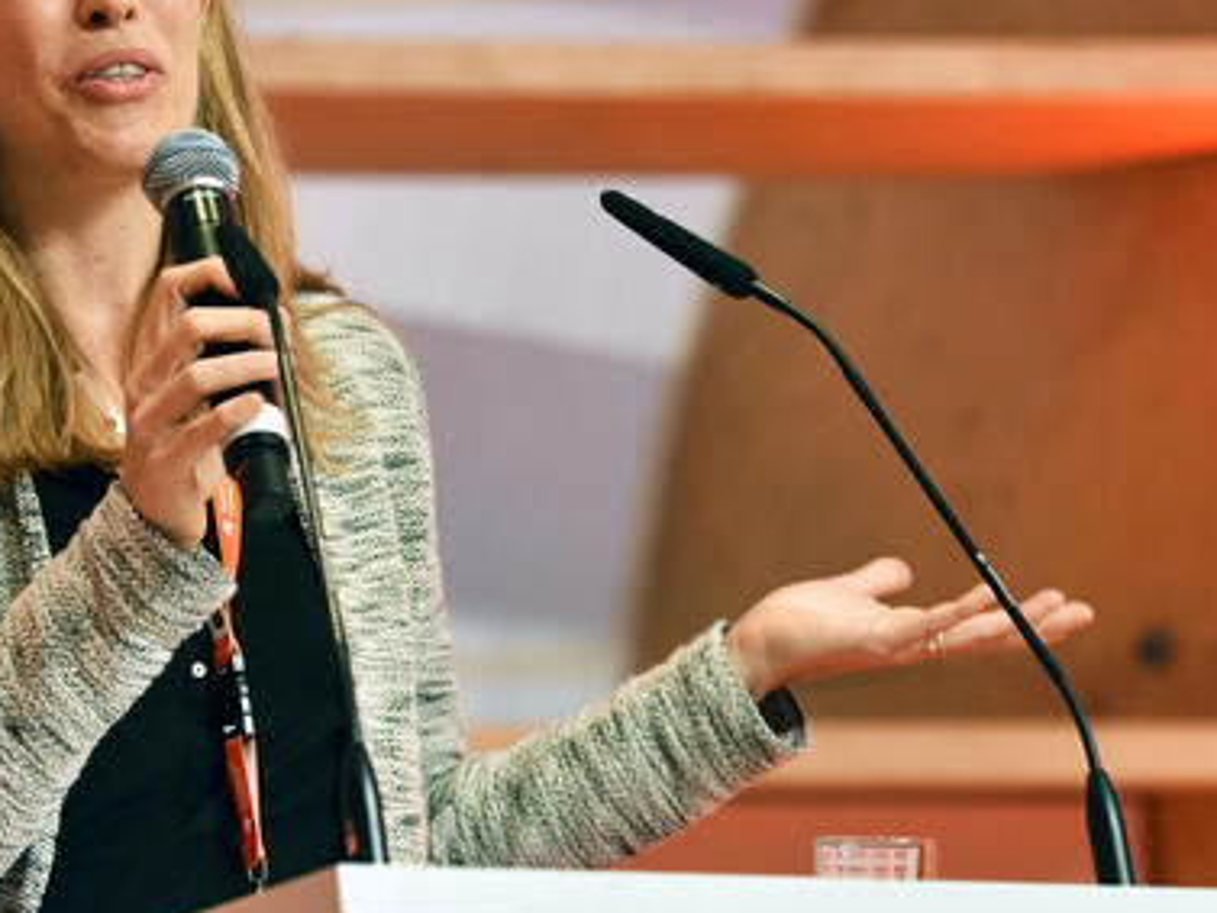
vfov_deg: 6.5
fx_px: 8018
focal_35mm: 228
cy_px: 203
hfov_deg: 8.7
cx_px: 200
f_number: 4
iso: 500
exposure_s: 1/100
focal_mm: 116
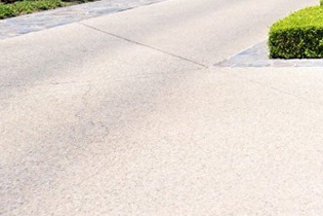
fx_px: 700
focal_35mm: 78
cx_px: 507
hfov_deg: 21.2
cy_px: -81
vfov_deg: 16.4
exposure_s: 1/160
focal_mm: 16
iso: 100
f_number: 10
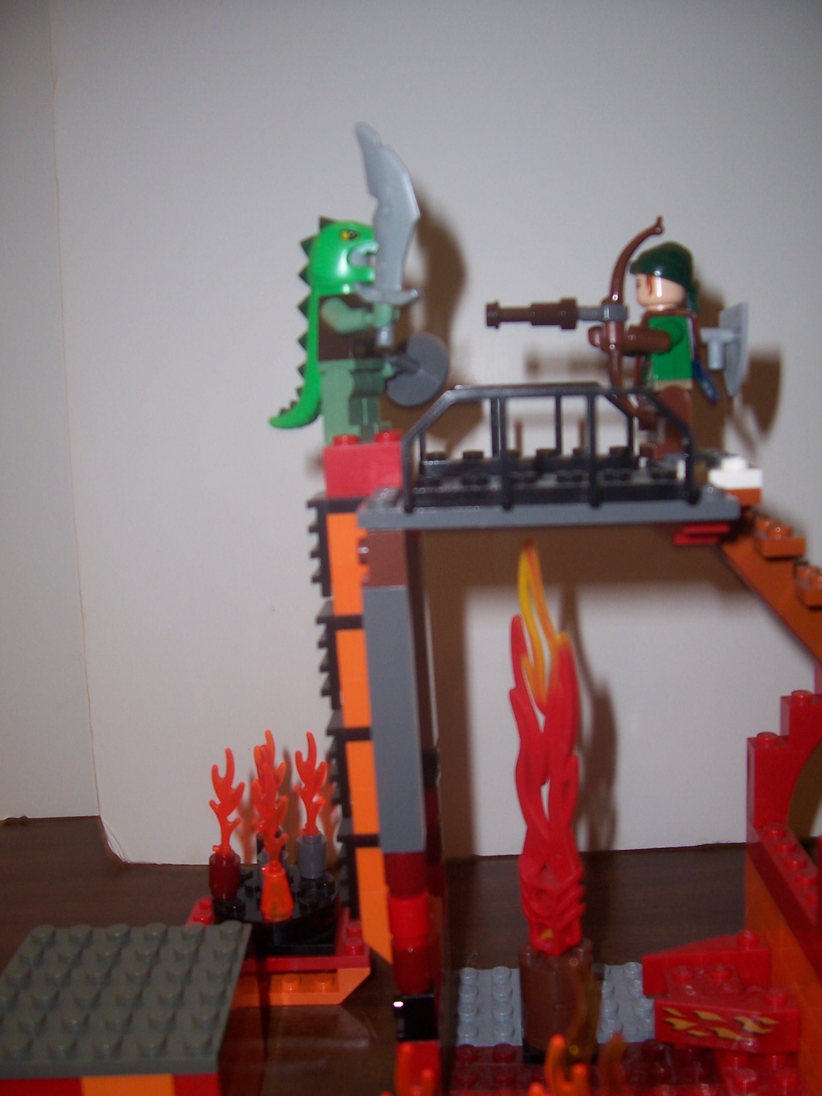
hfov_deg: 41.8
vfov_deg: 54.0
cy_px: 548
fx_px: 1076
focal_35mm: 34
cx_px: 411
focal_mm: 5.6
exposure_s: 1/60
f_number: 2.7
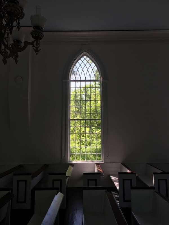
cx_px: 84
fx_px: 189
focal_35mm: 29
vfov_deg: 61.7
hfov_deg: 48.2
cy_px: 112
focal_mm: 4.15
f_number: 2.2
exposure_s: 1/300
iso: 25
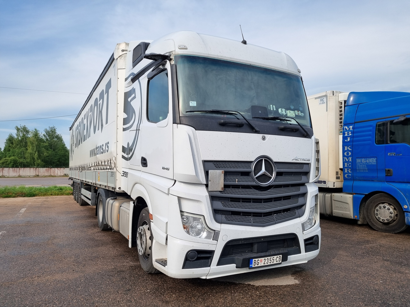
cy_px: 154
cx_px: 205
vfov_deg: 53.1
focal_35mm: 26
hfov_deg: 67.3
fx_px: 308
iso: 50
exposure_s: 1/2036
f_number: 1.8
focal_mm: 5.4
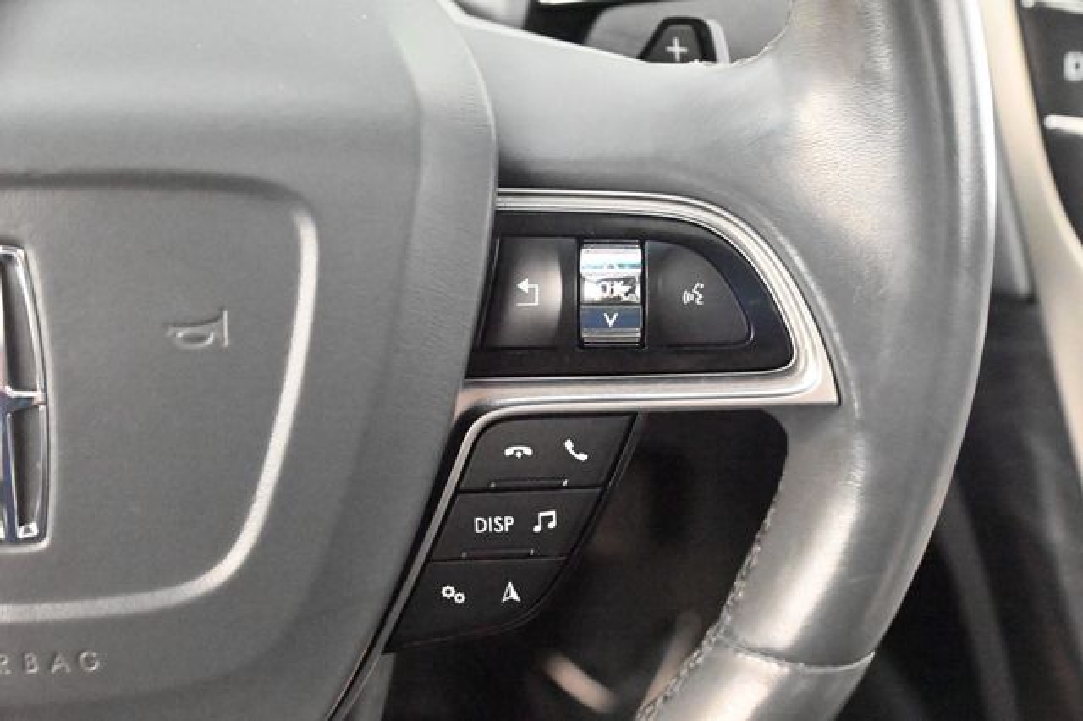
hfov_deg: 28.9
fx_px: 2105
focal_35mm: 70
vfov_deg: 19.4
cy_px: 360
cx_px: 542
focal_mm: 70
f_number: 9
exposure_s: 1/60
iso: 45600
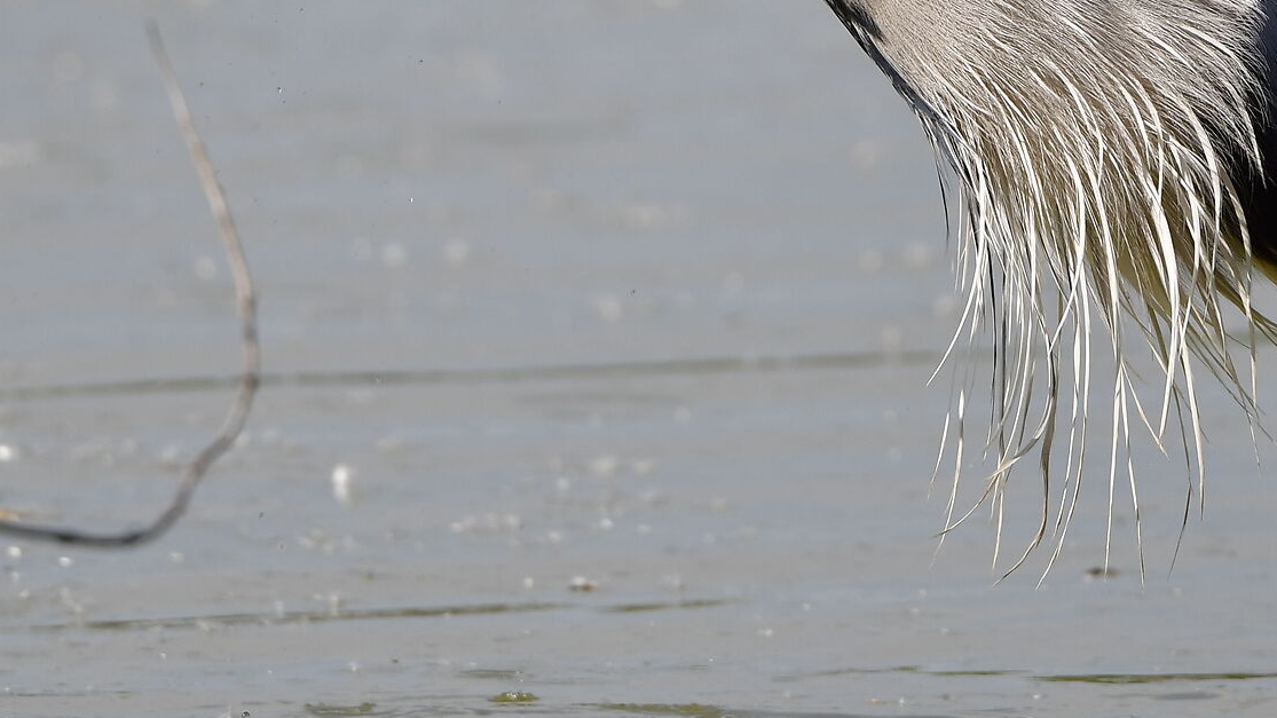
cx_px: 580
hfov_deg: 1.3
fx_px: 57255
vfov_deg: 0.7
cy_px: -188
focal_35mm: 1691
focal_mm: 500
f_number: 5.6
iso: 160
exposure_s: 1/1250
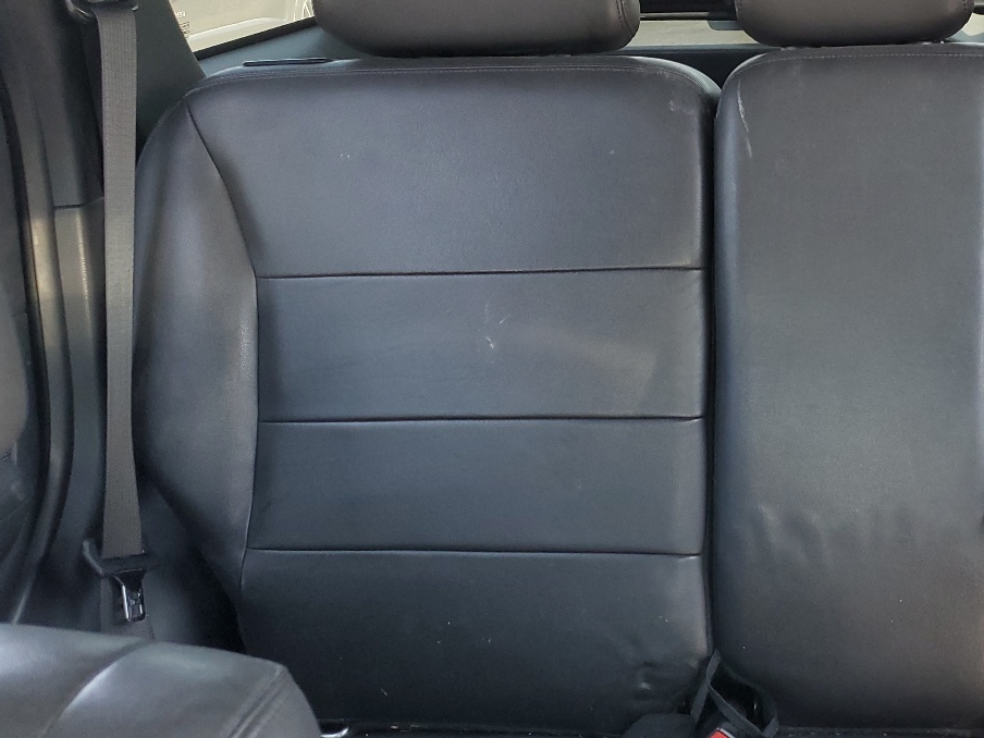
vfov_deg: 31.4
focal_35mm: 46
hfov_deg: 38.7
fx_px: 1308
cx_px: 866
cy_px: 286
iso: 67
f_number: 1.5
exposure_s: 1/120
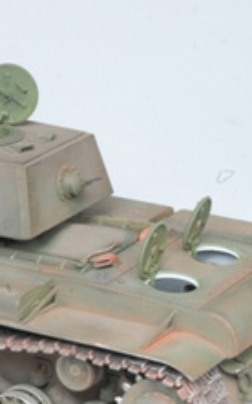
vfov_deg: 11.2
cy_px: 251
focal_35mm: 187
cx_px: -24
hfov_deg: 7.0
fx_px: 2056
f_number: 36
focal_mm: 60
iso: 400
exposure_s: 1/125
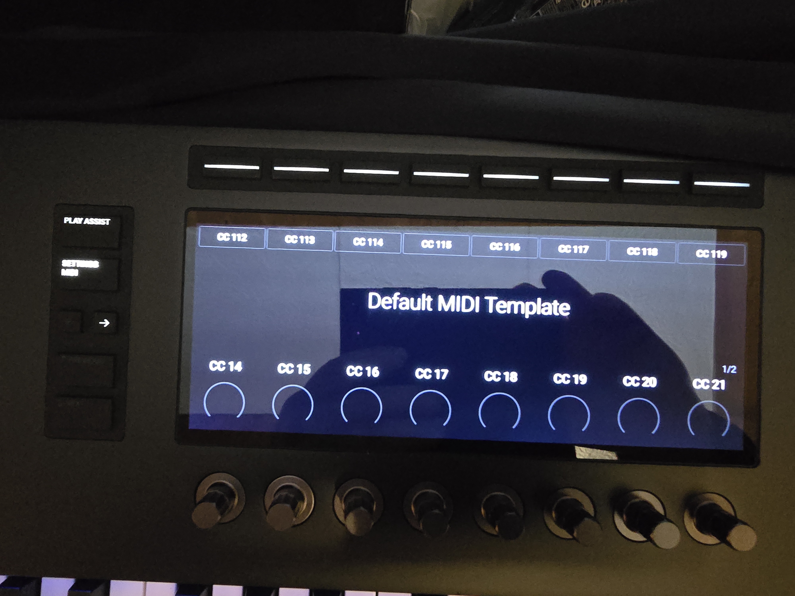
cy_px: 298
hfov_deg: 106.2
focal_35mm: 13
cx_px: 398
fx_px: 299
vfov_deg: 89.9
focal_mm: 2.2
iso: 1600
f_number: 2.2
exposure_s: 1/25
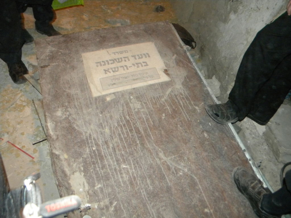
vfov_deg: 49.7
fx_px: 235
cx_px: 146
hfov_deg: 63.4
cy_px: 109
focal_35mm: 28
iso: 400
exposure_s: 1/26
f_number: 3.5
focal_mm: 5
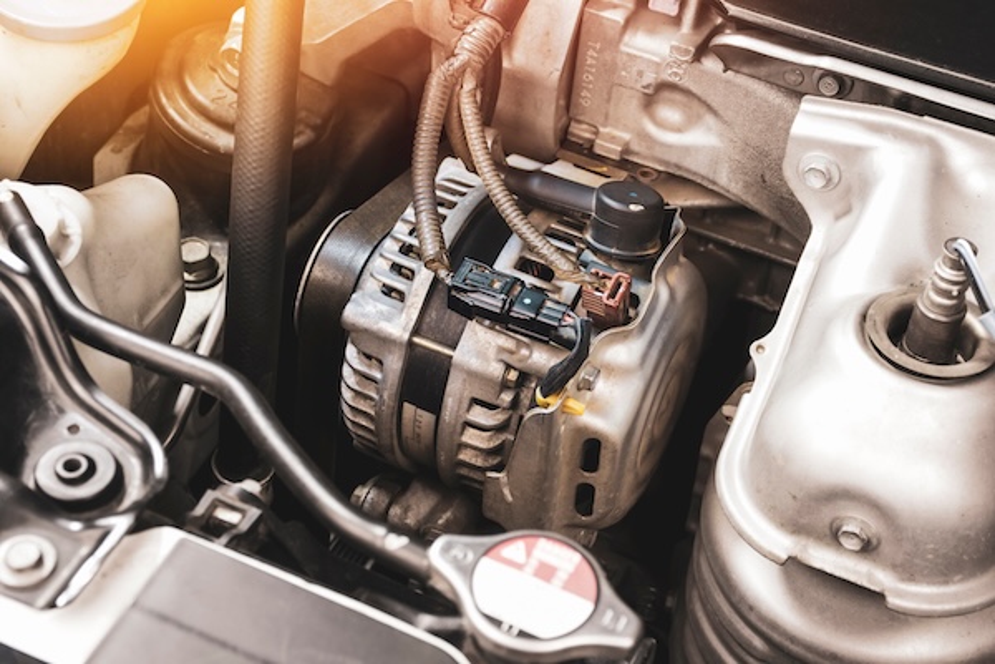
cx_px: 498
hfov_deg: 27.0
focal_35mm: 75
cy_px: 332
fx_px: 2073
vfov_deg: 18.2
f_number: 7.1
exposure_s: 1/20
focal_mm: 50
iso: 250
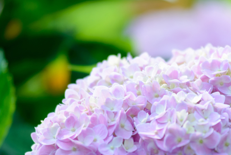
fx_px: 2704
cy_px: 118
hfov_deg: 4.9
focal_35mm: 421
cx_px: 151
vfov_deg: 3.3
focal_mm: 200
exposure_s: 1/250
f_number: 3.5
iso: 200
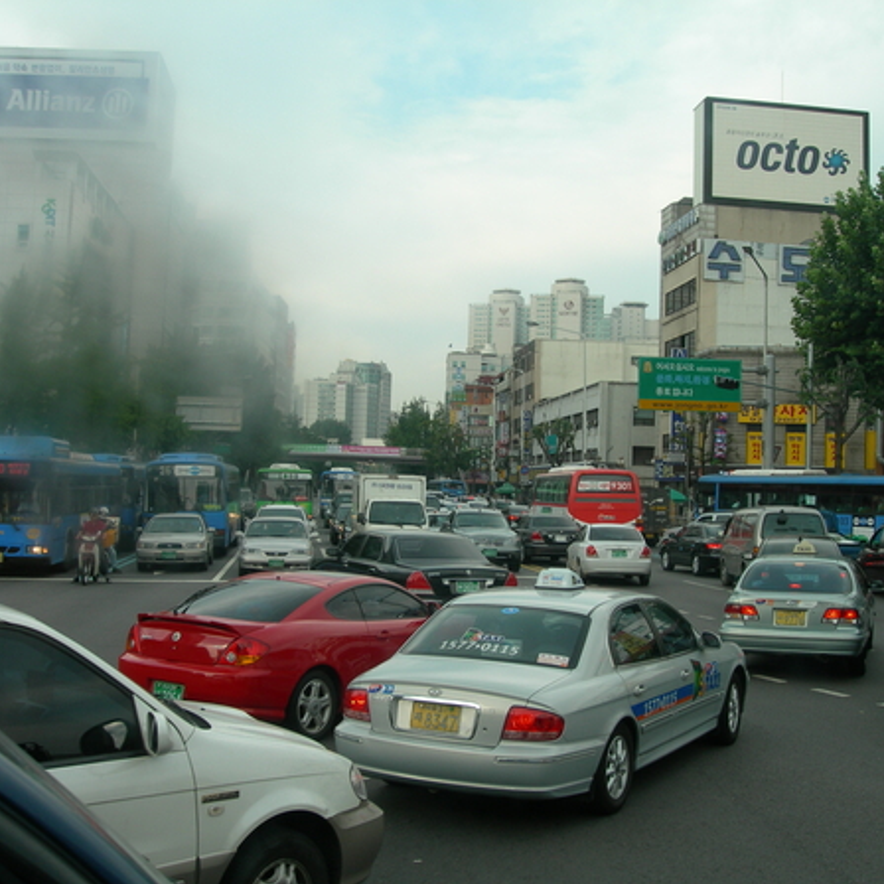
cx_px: 481
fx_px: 1300
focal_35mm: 45
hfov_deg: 37.5
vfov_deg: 37.6
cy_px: 442
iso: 50
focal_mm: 7.8
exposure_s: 1/191
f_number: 4.8
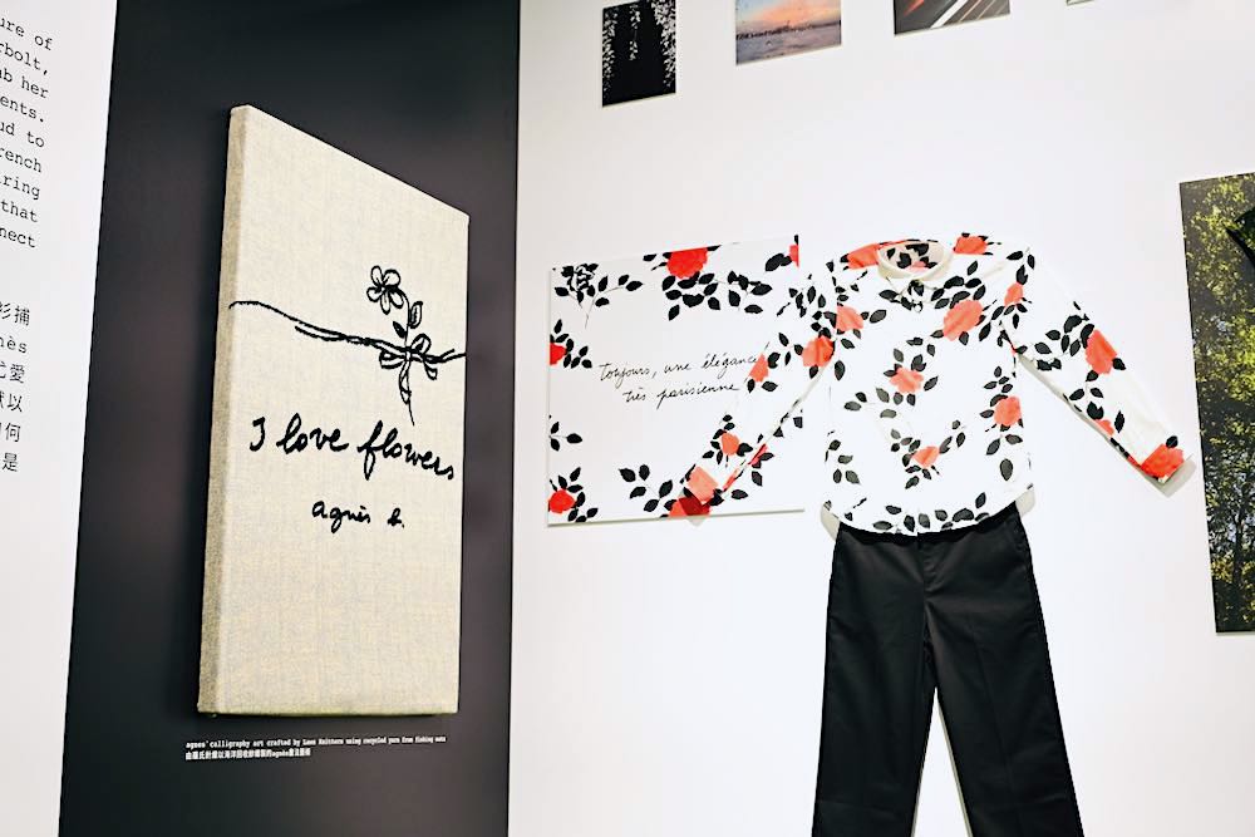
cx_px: 628
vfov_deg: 33.4
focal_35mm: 40
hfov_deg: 48.5
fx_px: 1395
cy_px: 418
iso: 1000
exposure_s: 1/60
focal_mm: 40
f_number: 4
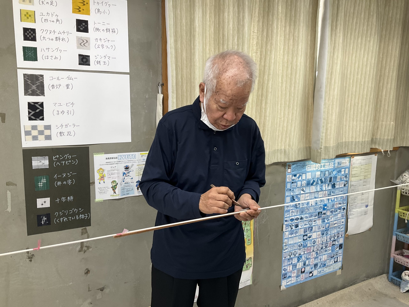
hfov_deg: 61.7
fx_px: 343
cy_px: 154
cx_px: 204
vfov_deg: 48.2
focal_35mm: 29
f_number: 1.8
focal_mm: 3
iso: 64
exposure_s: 1/122
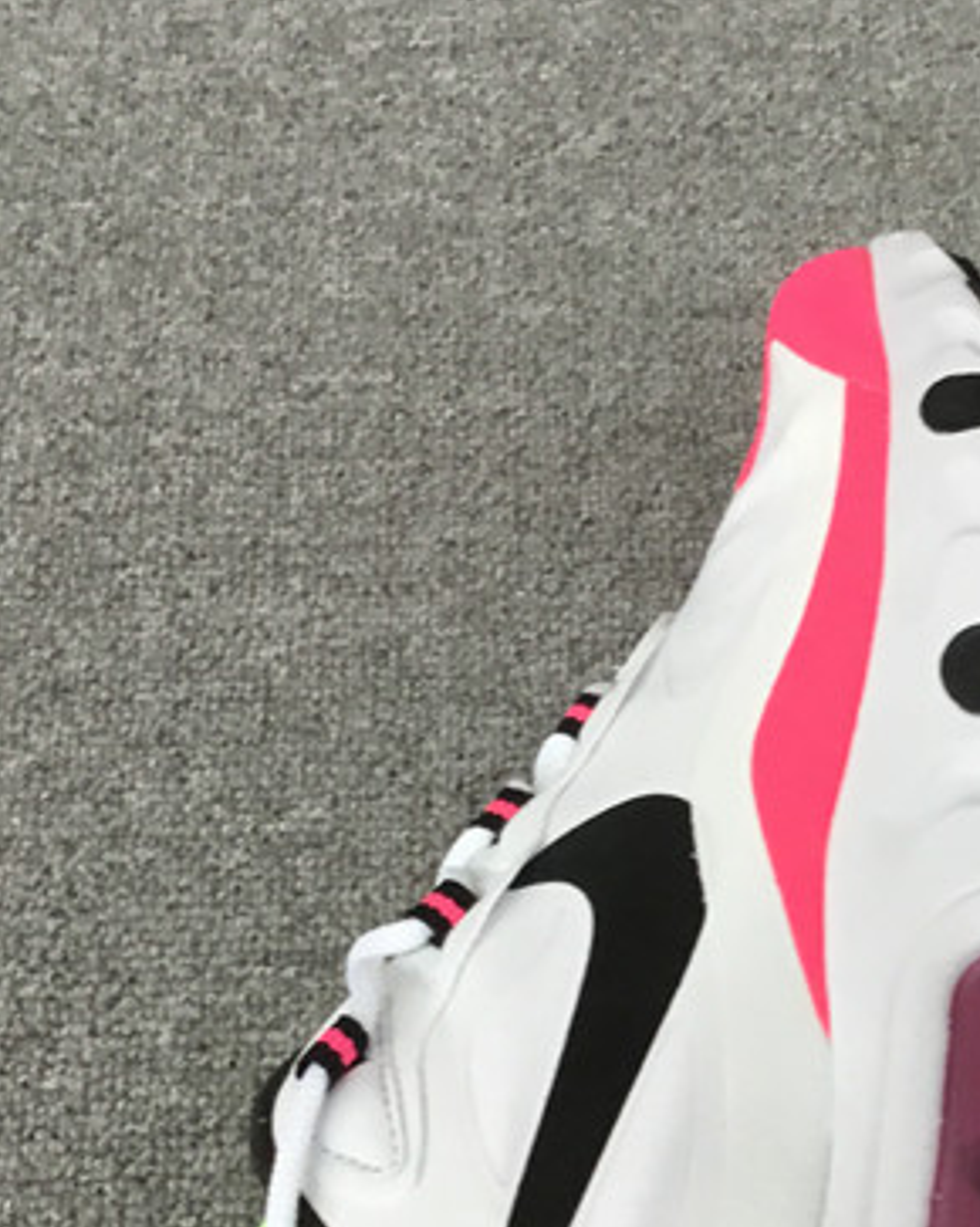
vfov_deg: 24.9
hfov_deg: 19.4
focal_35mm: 75
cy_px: 1016
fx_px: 2721
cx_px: 1139
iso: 50
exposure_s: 1/30
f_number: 2.4
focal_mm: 3.3
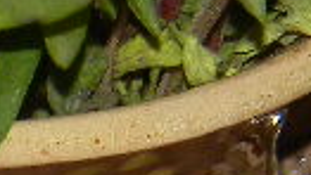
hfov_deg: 3.1
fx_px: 5820
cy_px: 549
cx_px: 50
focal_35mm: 705
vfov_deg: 1.7
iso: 200
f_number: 4.5
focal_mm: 15.1
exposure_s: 1/30
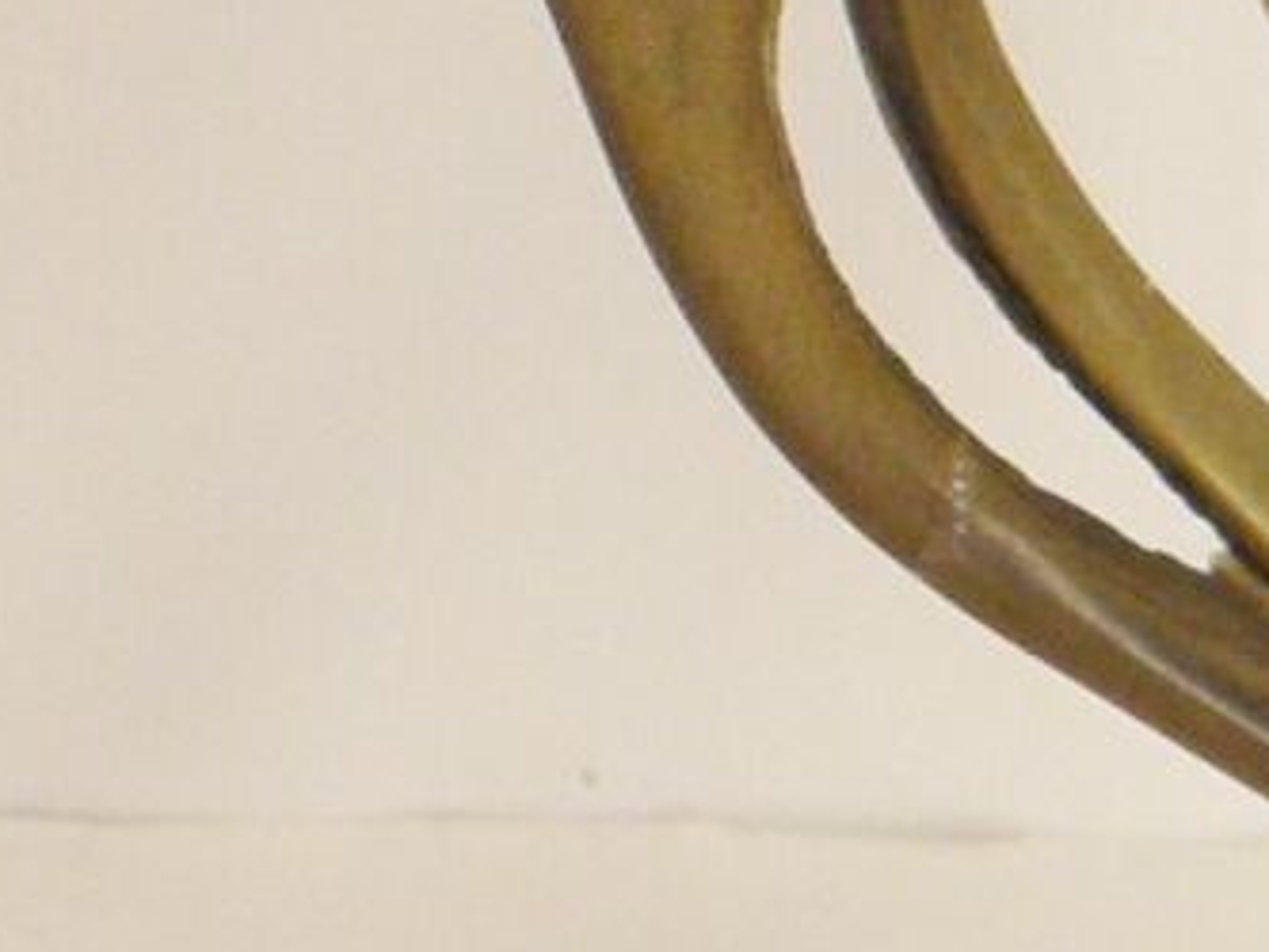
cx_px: -450
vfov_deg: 2.8
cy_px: -259
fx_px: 19143
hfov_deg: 3.8
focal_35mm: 522
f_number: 4.3
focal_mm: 12.2
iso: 100
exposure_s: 1/80
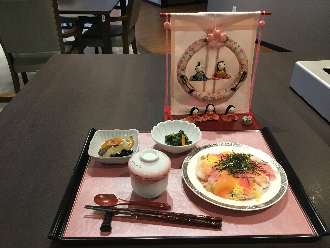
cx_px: 165
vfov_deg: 45.4
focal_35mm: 31
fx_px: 296
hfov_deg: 58.4
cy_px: 124
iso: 64
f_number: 2.4
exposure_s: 1/30
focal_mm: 3.3
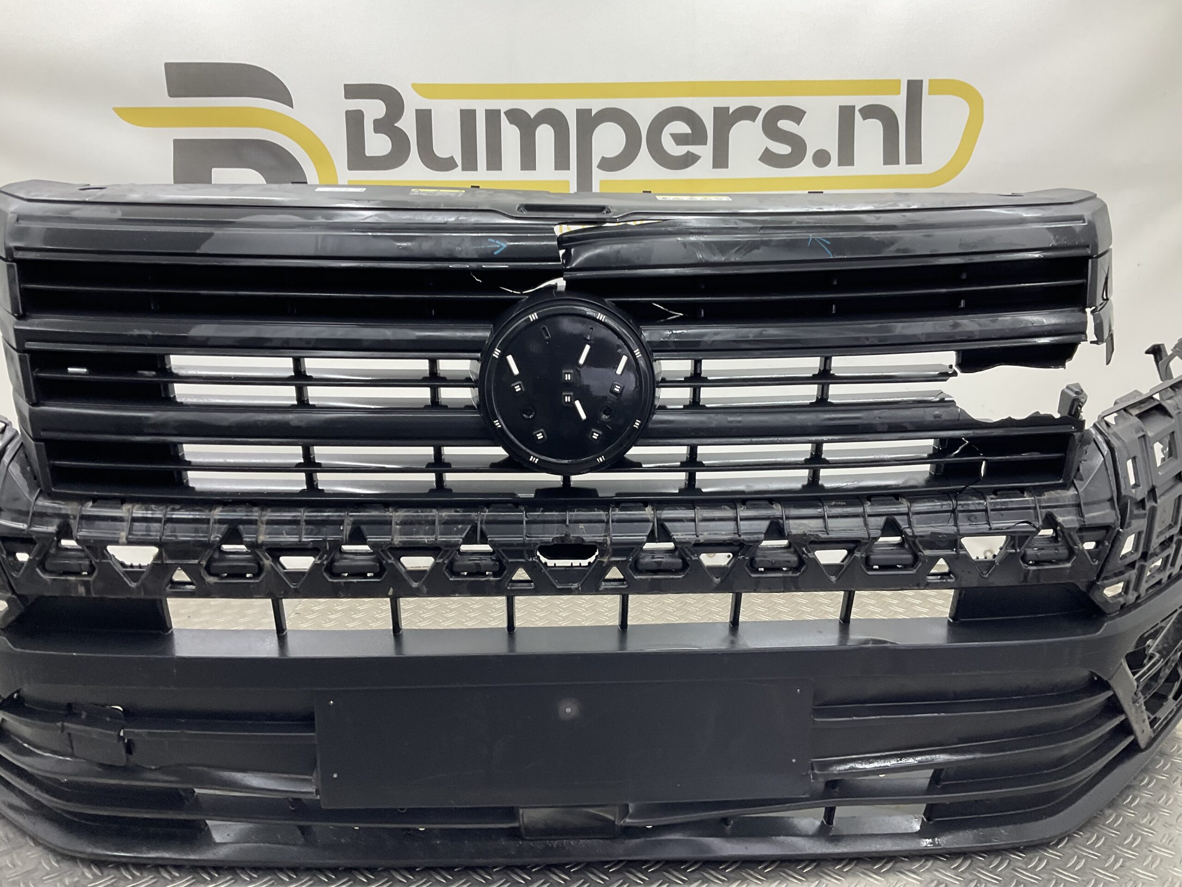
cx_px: 591
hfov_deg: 61.7
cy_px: 444
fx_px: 990
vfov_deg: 48.2
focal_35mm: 29
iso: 50
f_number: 1.8
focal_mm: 3
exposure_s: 1/120
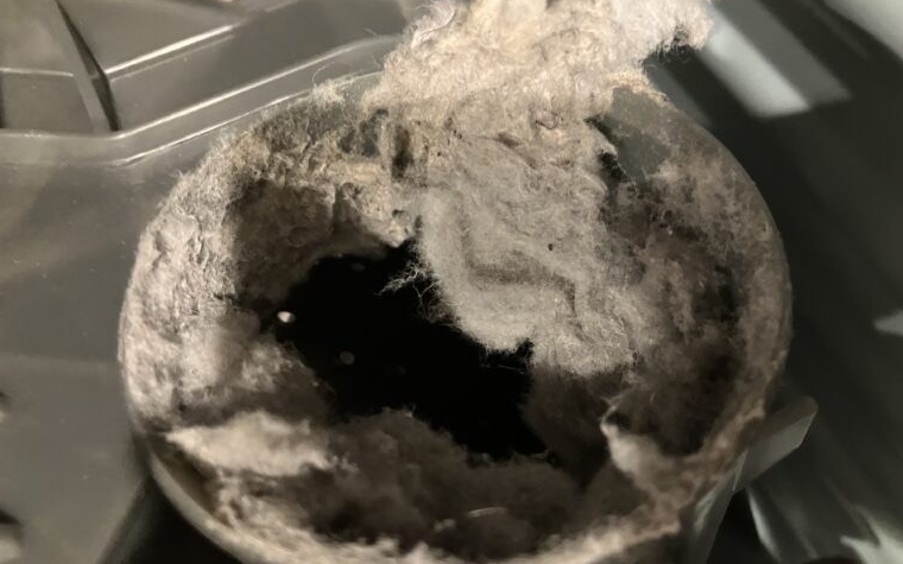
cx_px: 449
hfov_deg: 62.9
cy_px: 261
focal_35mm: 30
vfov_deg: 41.8
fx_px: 738
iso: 640
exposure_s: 1/25
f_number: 1.8
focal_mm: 3.99
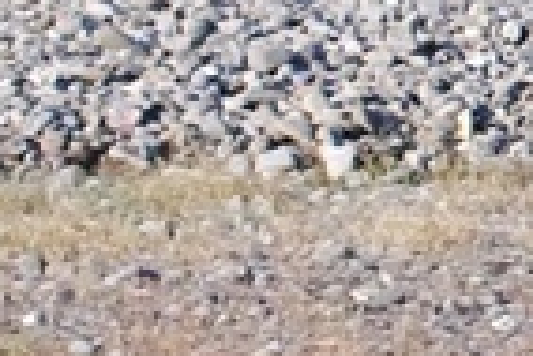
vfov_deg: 5.1
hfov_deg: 7.4
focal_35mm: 264
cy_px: 772
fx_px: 3913
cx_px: 1216
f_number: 8
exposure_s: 1/1600
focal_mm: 35
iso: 400
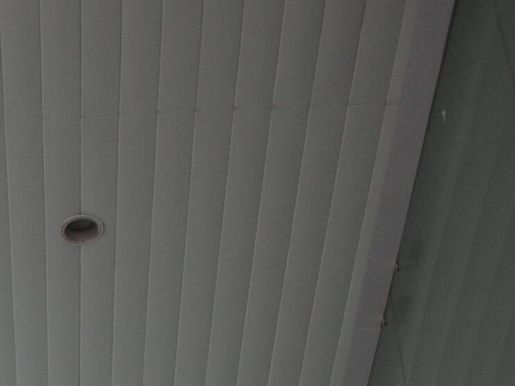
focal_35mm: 121
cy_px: 543
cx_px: -179
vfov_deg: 11.8
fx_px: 1800
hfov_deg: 15.4
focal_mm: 5.8
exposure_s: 1/420
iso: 50
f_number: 3
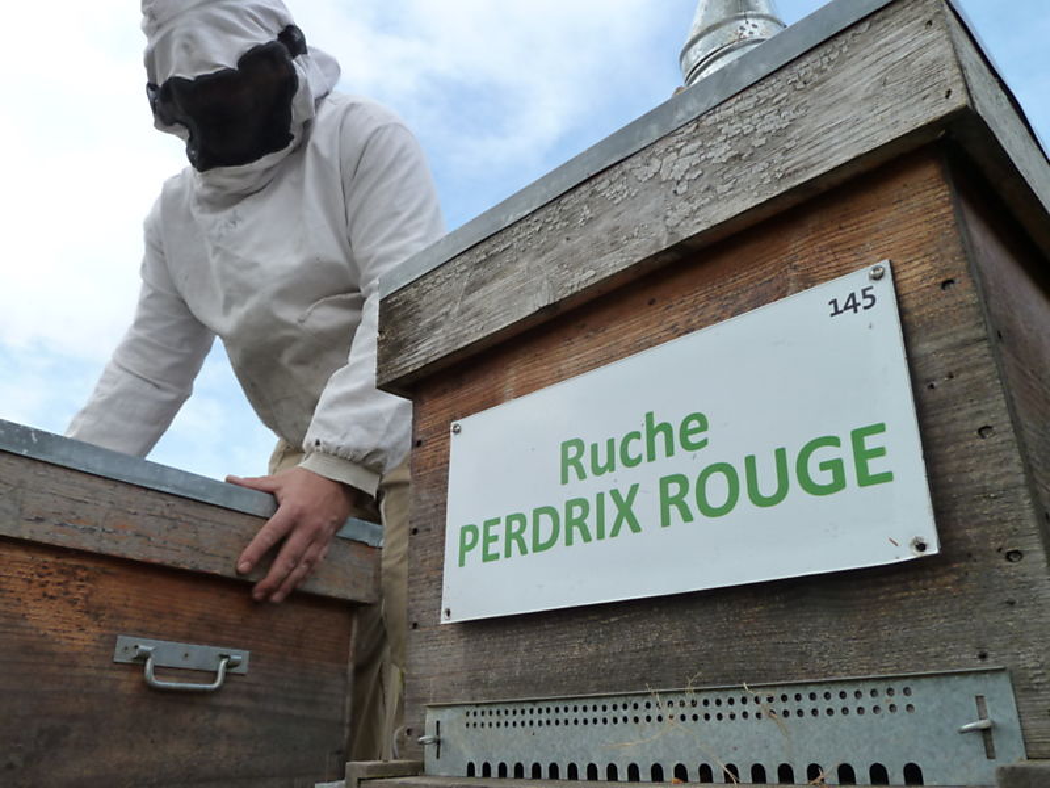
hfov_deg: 65.3
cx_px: 525
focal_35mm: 27
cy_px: 394
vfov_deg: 51.4
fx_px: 819
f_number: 4
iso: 125
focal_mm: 4.4
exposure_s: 1/320
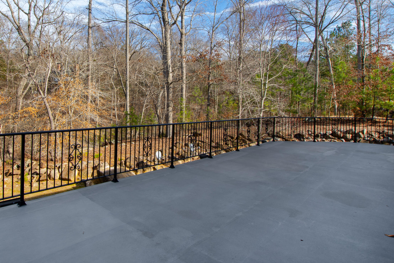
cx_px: 146
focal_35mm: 22
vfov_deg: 56.5
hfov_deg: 77.1
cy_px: 97
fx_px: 241
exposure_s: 1/60
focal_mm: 10
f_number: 8
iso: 100
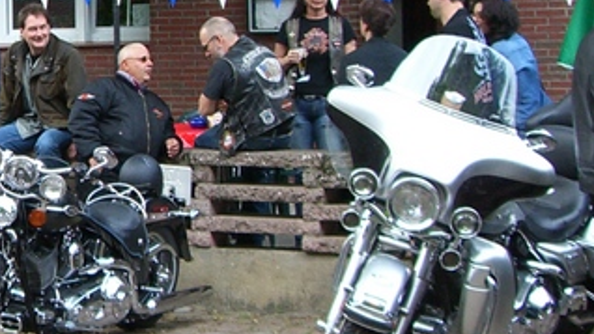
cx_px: -64
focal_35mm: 104
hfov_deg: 19.6
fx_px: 1638
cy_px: 78
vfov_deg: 11.6
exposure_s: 1/160
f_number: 2.7
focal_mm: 6.2
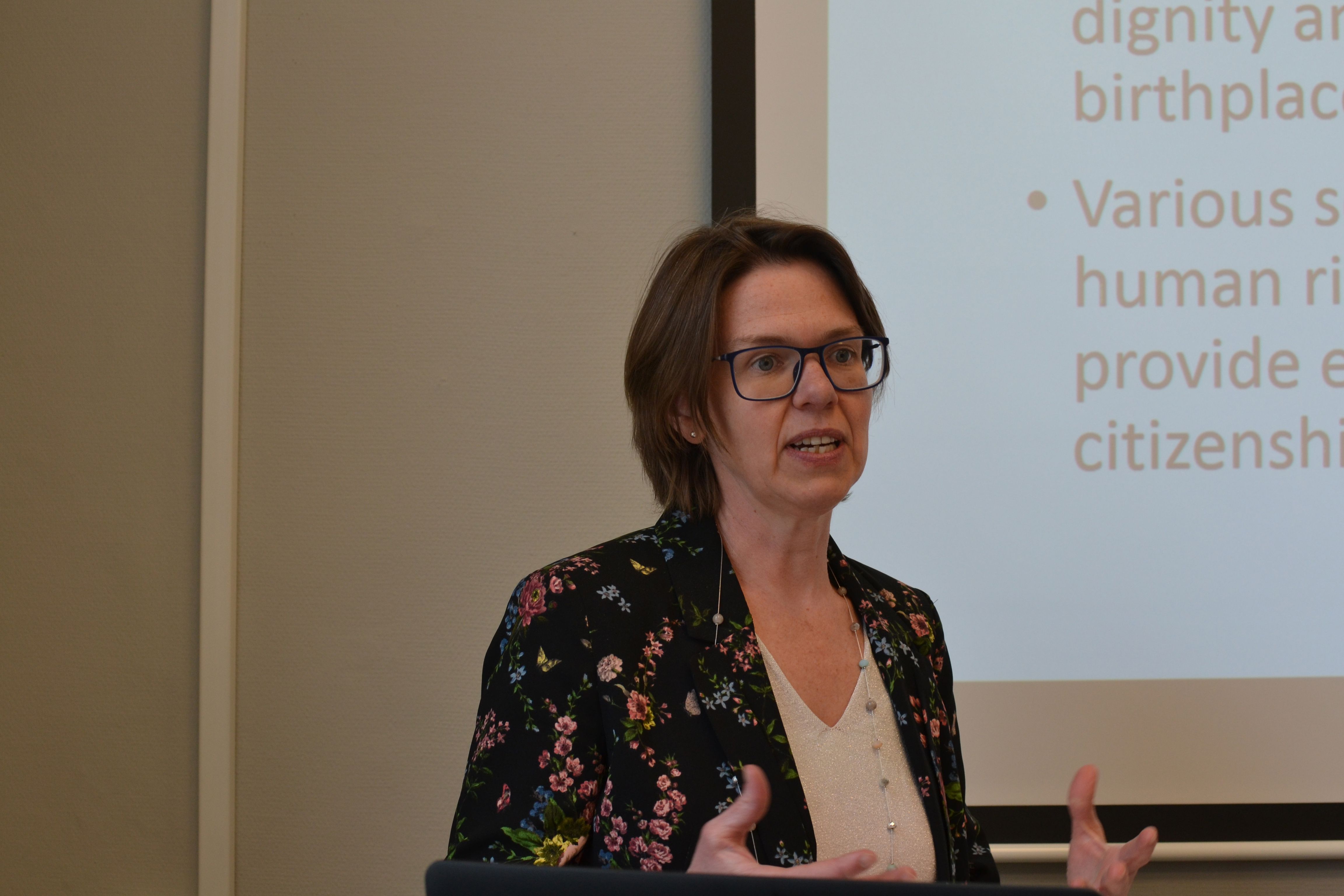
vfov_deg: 25.8
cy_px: 448
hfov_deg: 37.9
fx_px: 1960
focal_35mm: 52
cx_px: 672
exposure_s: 1/100
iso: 400
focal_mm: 35
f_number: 5
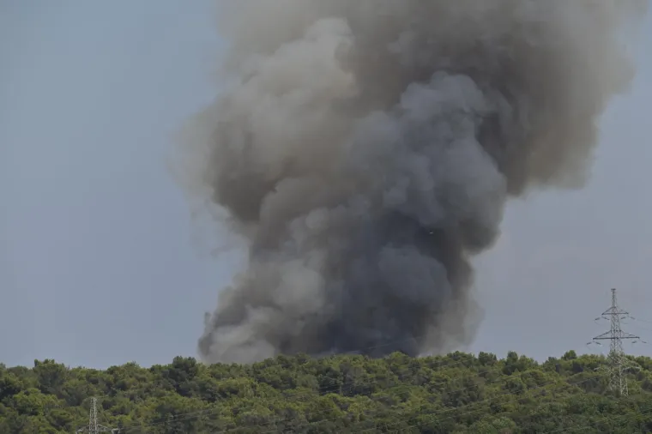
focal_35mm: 300
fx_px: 5431
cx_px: 326
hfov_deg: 6.9
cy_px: 217
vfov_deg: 4.6
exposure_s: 1/320
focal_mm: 300
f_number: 8
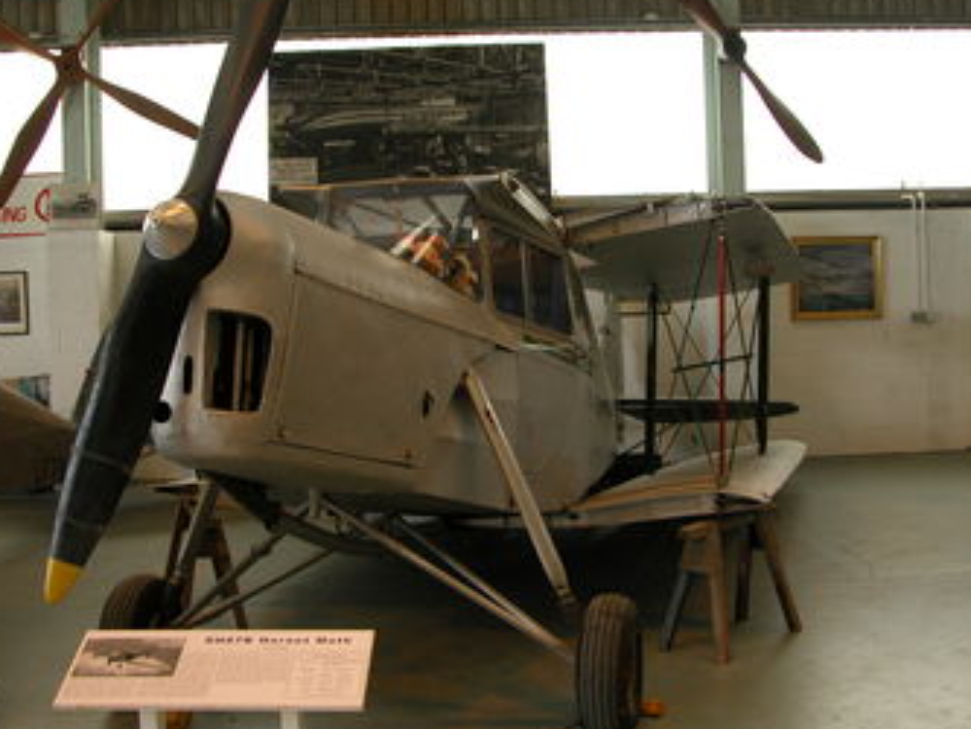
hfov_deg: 44.8
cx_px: 472
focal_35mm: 42
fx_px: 1179
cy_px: 300
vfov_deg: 34.3
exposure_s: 1/59.2
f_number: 3.2
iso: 100
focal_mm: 8.9
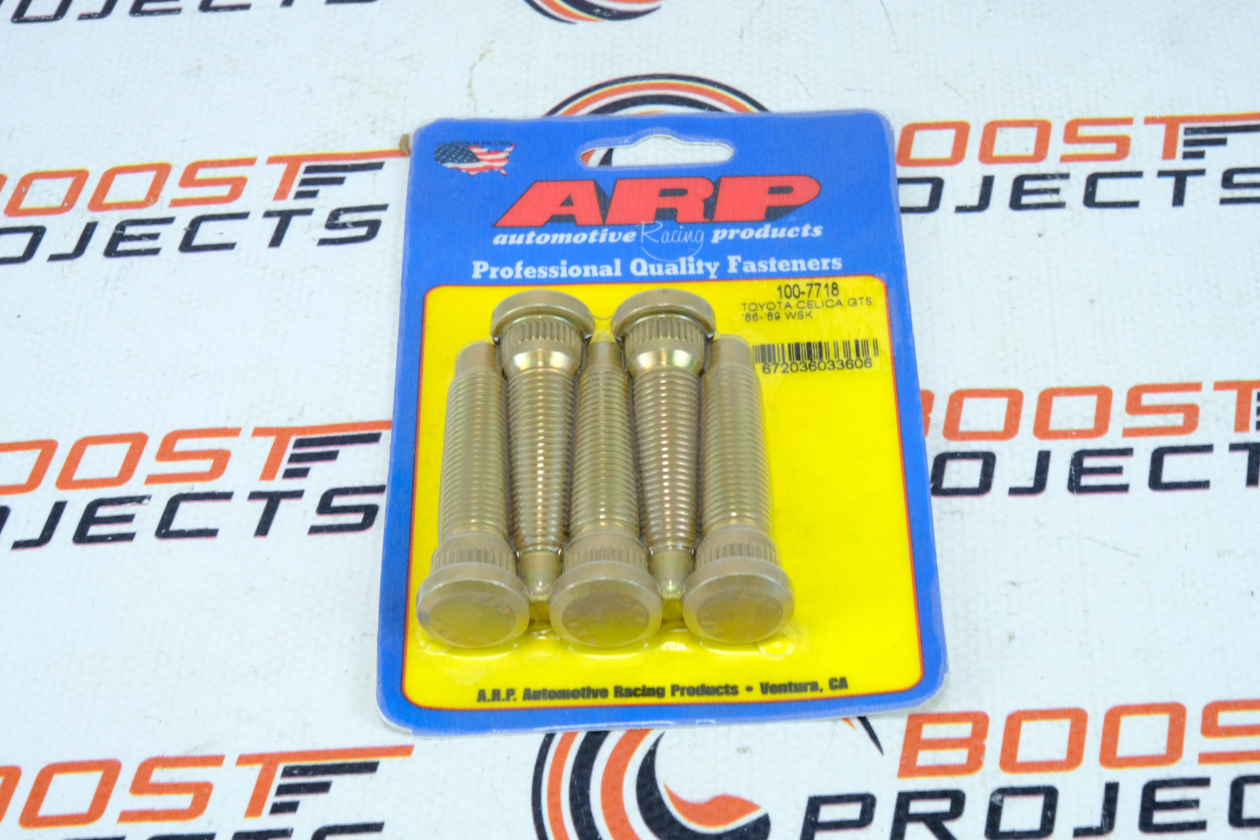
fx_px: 2345
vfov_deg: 20.3
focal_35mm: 67
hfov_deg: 30.1
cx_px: 630
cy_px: 420
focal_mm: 44.4
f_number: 18
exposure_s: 1/8
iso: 640
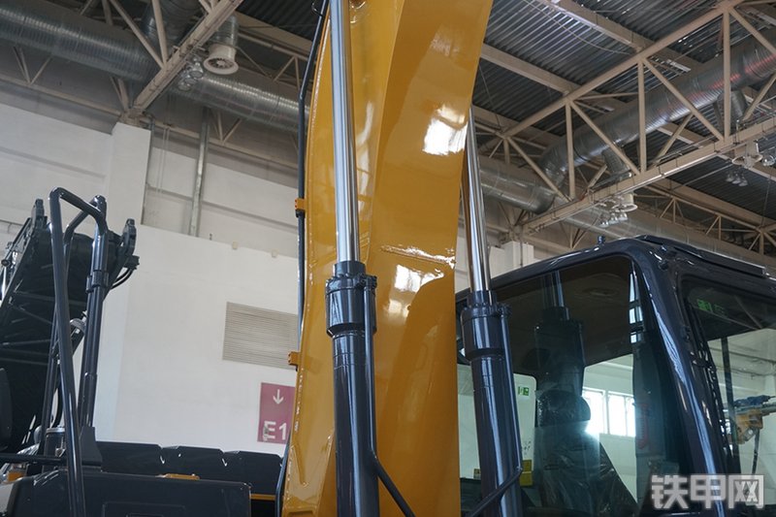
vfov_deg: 31.9
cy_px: 258
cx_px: 388
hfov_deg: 46.4
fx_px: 905
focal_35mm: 42
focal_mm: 28
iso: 500
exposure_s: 1/60
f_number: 4.5
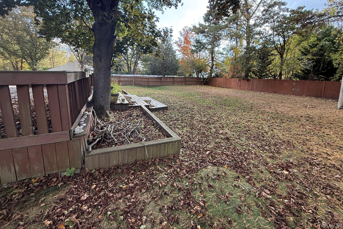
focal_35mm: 15
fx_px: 143
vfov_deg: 76.8
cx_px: 173
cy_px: 97
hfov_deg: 100.4
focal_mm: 2.22
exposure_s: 1/121
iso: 64
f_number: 2.2
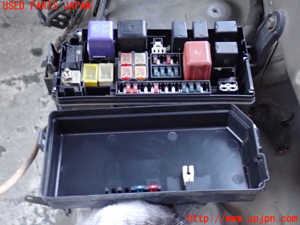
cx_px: 150
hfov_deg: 38.2
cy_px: 112
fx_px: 433
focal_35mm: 50
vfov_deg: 29.1
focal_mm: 9.01
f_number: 3.2
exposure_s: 1/13
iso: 1250
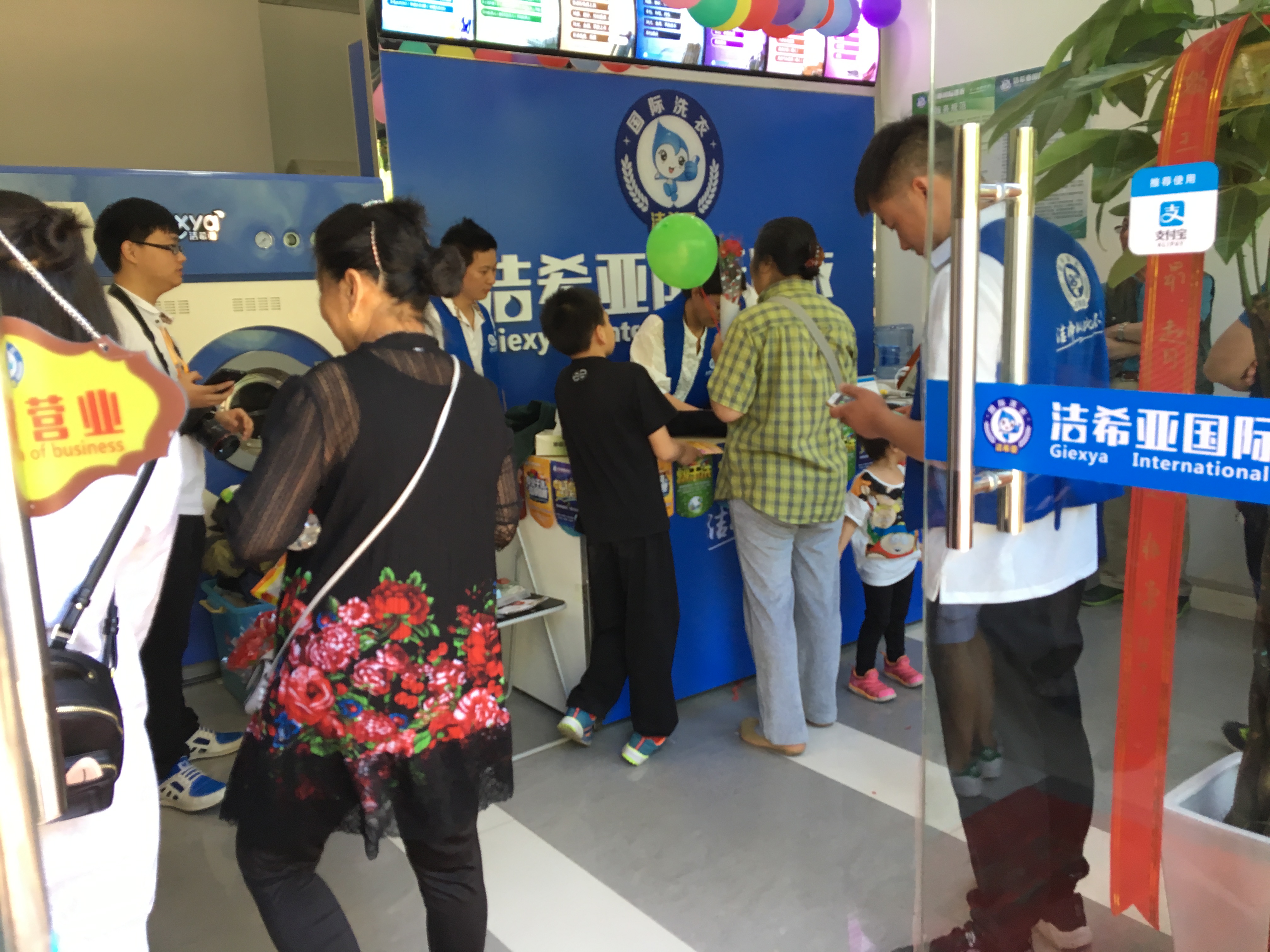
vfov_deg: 48.2
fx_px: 1064
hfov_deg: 61.7
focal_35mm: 29
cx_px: 635
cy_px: 476
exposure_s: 1/33
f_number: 2.2
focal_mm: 4.15
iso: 40
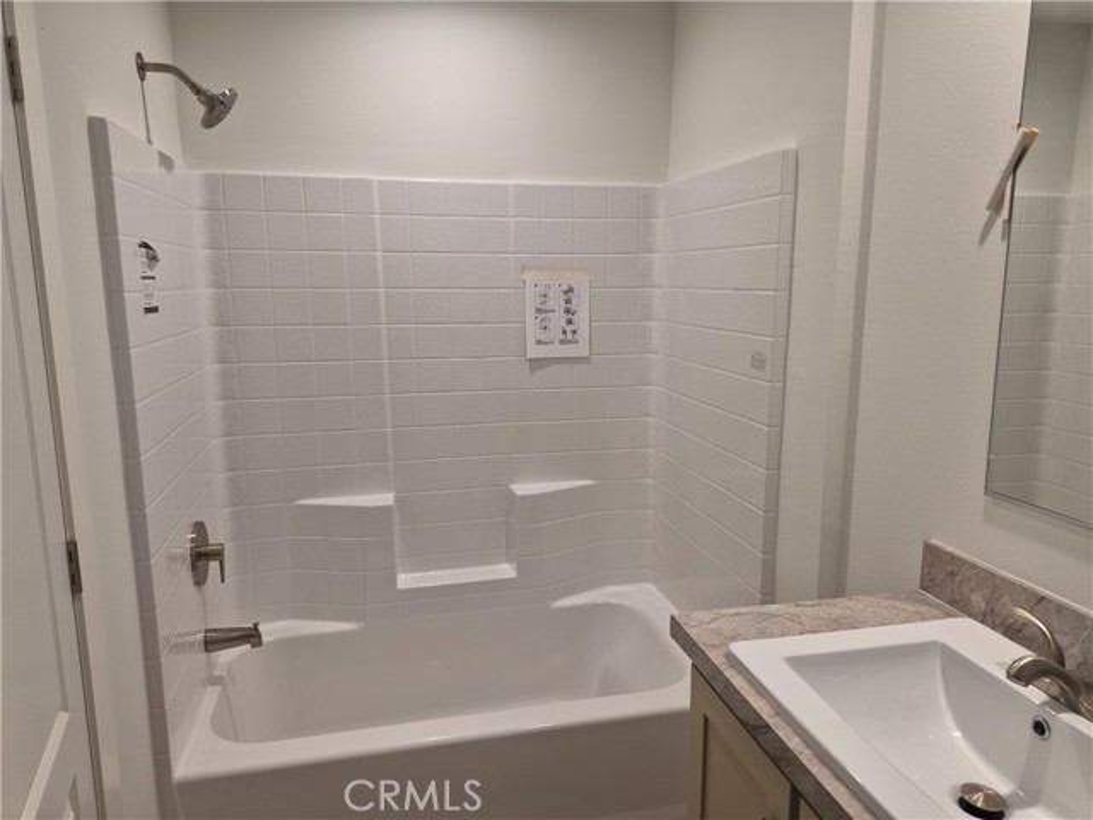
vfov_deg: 58.9
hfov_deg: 73.9
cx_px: 546
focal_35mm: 23
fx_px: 726
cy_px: 410
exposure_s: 1/120
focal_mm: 5.4
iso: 80
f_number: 1.8
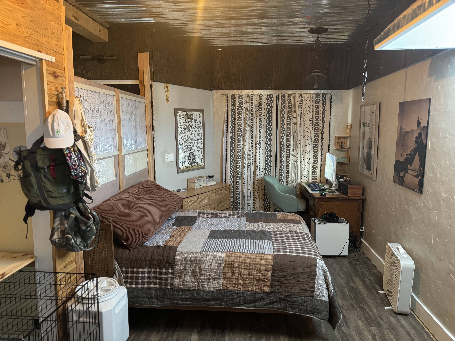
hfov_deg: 71.6
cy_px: 170
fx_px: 315
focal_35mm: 24
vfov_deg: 56.8
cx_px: 228
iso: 800
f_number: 1.78
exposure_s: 1/40
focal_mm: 6.76
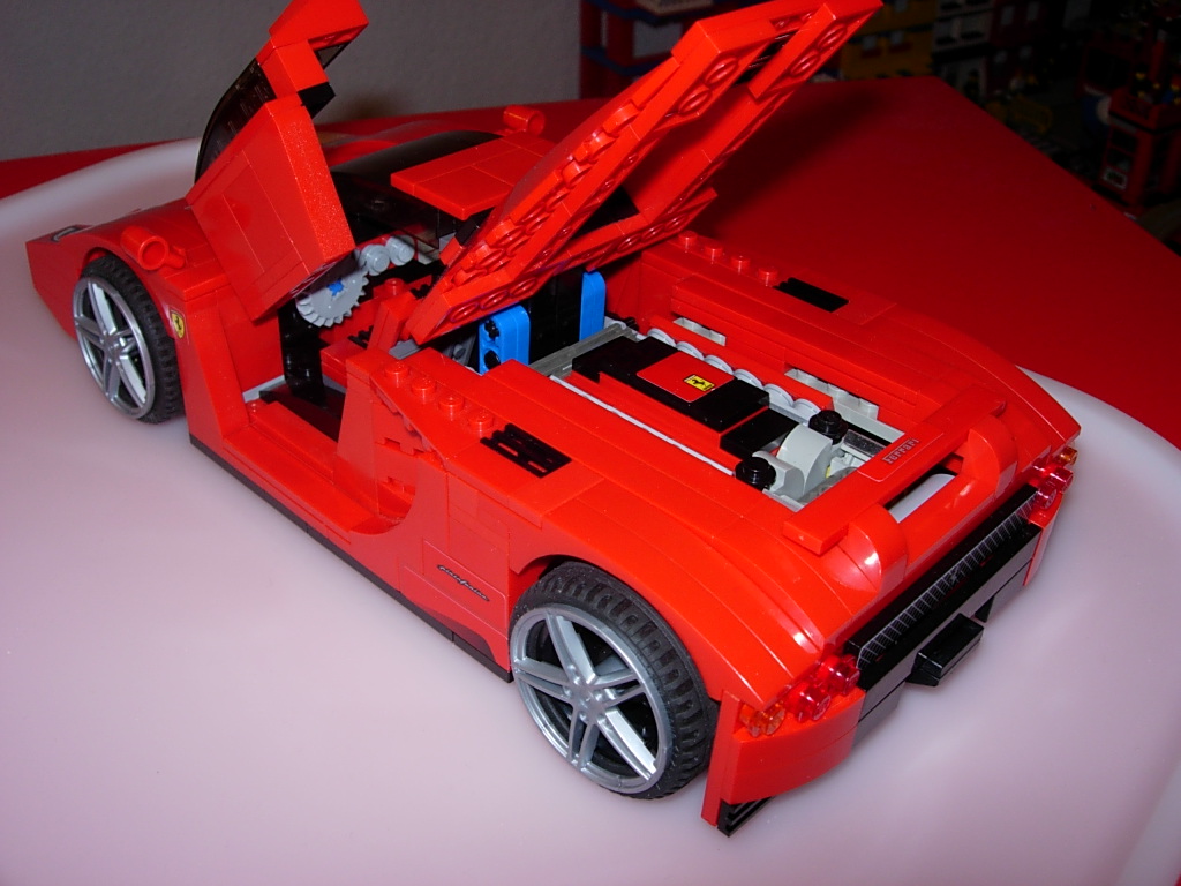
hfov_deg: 49.0
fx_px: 1296
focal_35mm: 38
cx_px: 590
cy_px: 443
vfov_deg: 37.7
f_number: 4.8
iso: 79
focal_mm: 7.8
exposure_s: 1/64
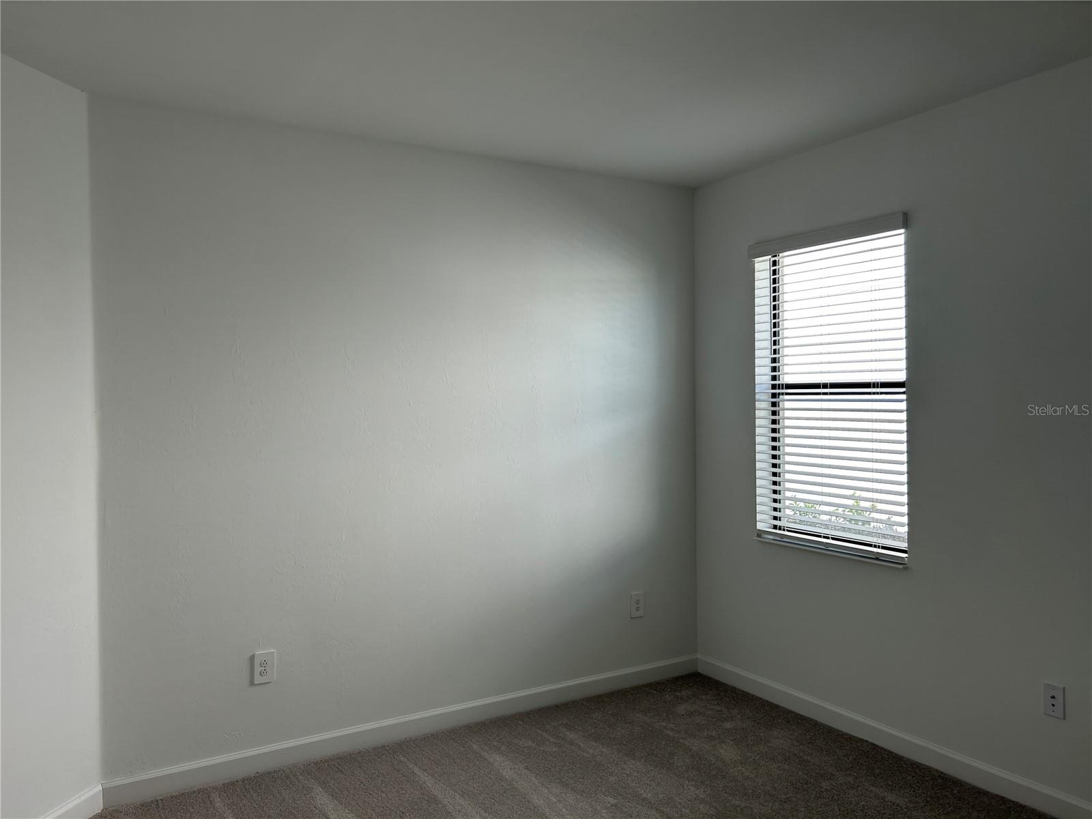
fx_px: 820
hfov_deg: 67.3
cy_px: 410
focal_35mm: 26
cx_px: 546
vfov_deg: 53.1
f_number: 1.5
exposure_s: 1/226
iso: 40
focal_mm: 5.7
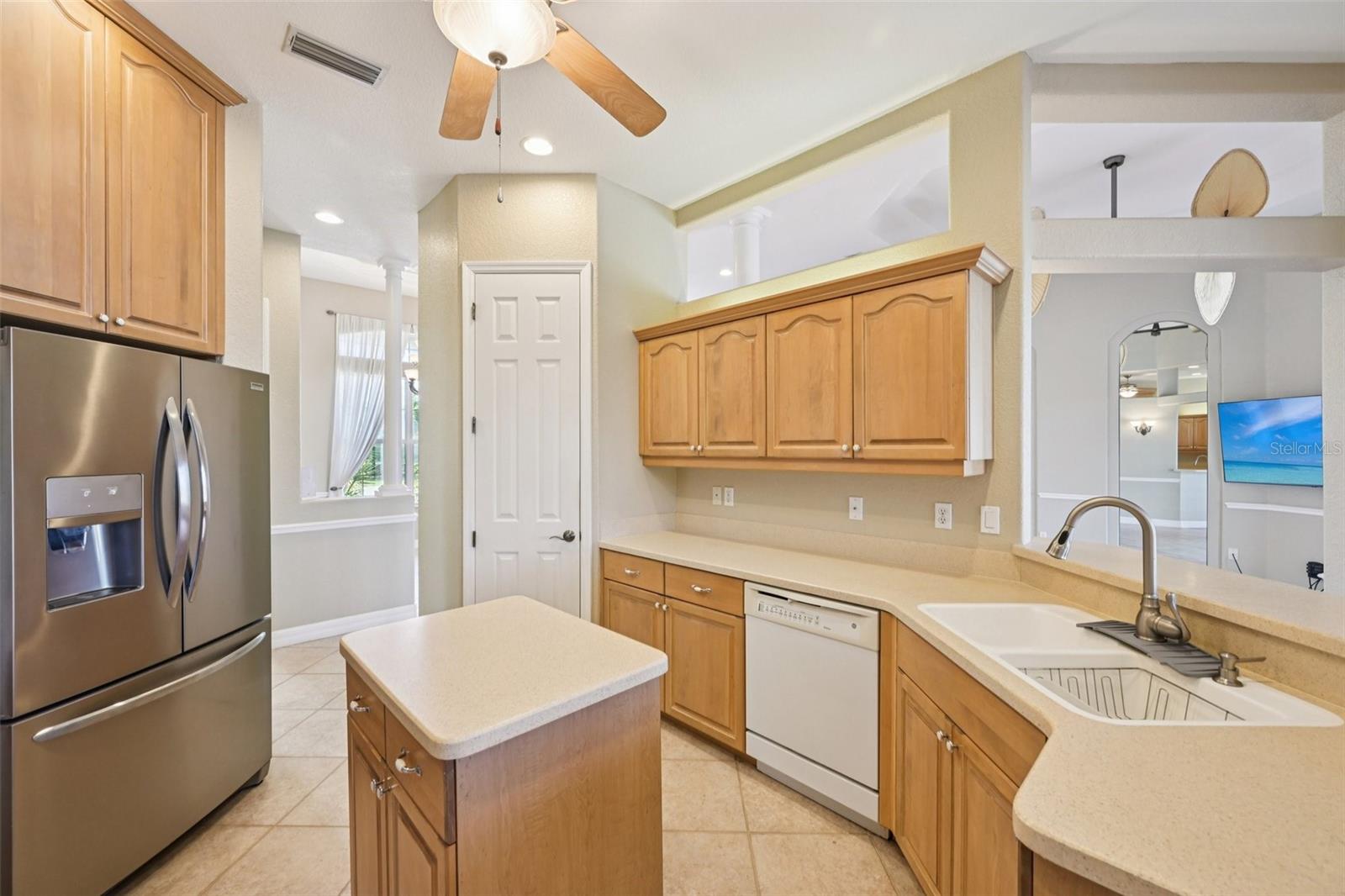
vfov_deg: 81.2
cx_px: 672
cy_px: 448
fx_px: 523
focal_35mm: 14
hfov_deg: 104.3
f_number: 8
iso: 400
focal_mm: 14
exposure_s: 1/15
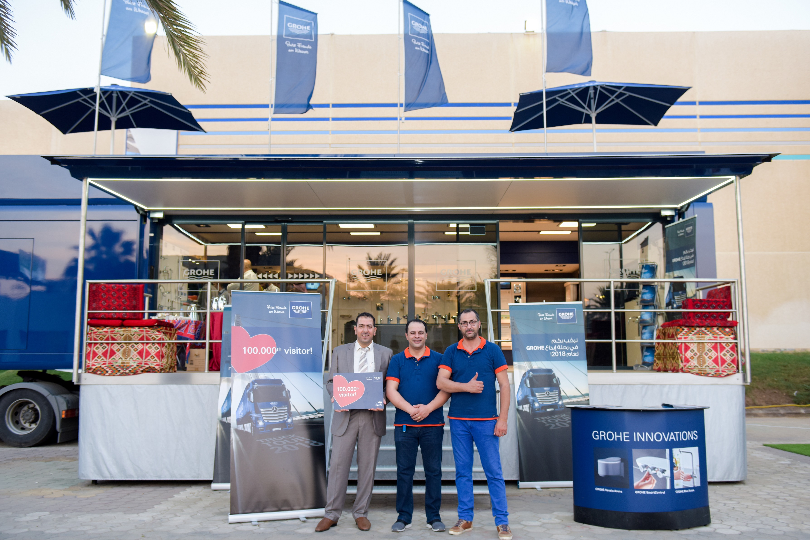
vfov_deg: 41.1
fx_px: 720
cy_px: 270
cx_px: 405
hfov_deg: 58.7
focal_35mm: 32
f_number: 3.5
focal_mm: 32
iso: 400
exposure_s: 1/100
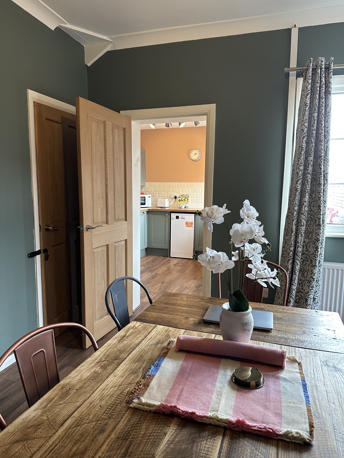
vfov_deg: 71.6
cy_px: 229
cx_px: 172
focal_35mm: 24
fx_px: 318
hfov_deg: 56.8
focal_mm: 6.86
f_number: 1.78
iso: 250
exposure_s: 1/60
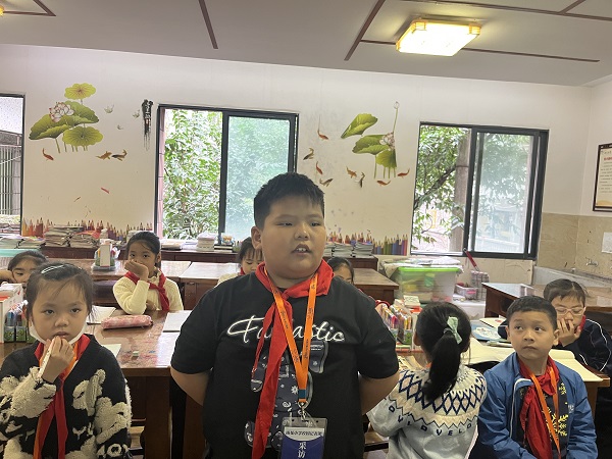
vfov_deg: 53.1
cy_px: 230
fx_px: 460
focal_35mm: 26
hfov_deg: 67.3
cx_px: 306
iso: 200
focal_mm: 5.1
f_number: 1.6
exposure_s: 1/50
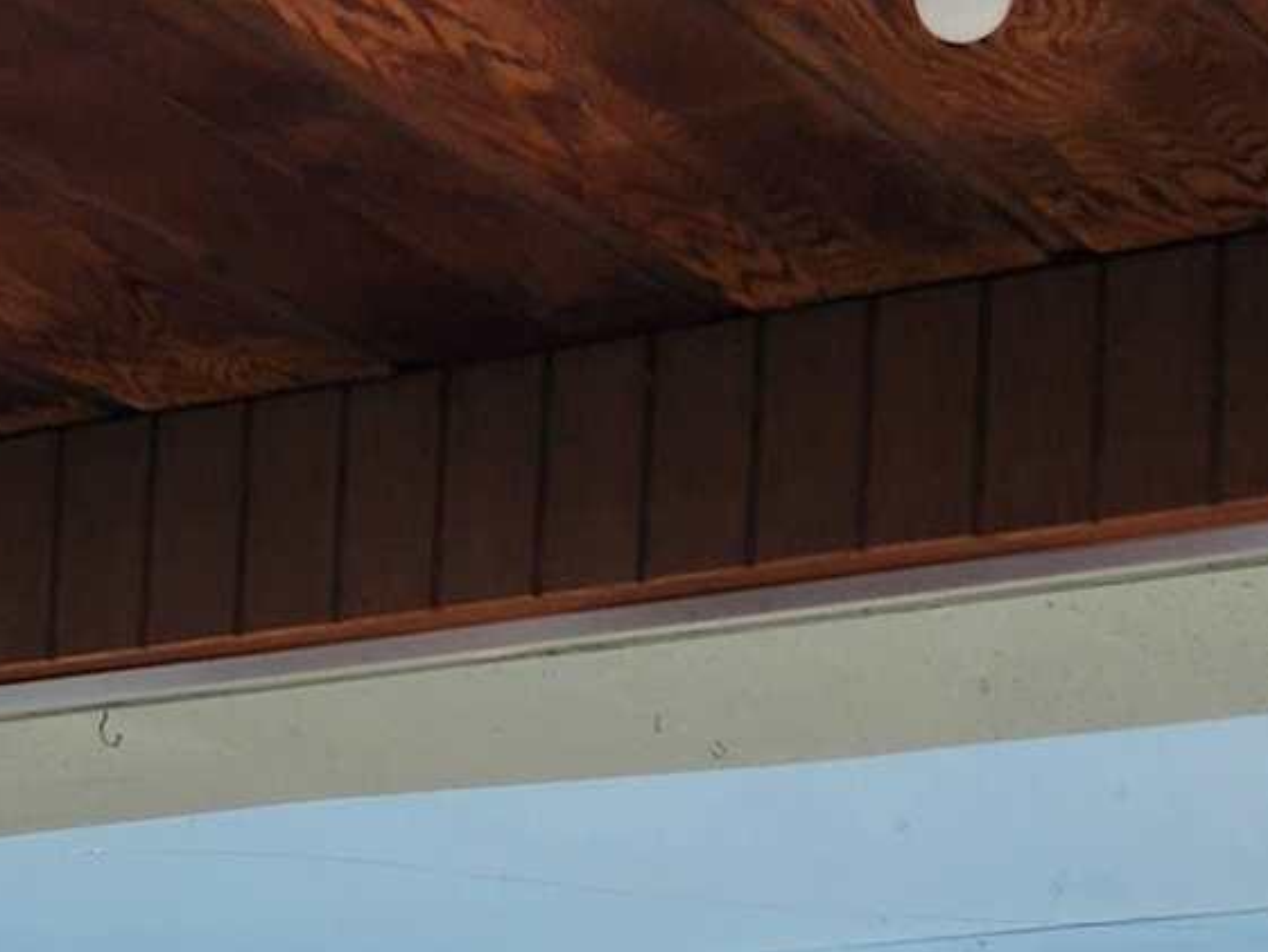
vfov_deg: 11.1
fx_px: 4616
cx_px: 181
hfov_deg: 15.5
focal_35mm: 126
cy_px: 1587
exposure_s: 1/871
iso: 12
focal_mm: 6.4
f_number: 1.8
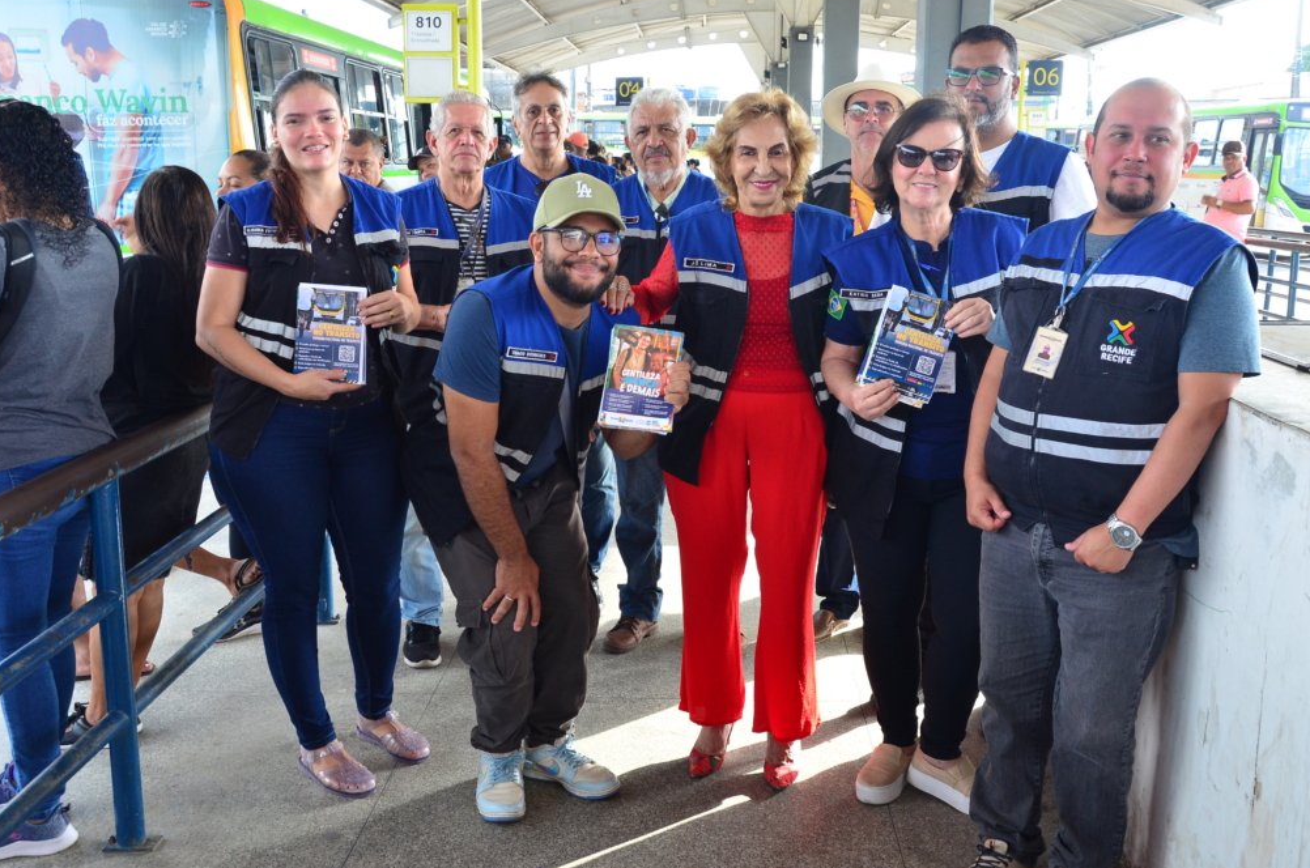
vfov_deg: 35.8
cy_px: 434
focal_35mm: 37
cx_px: 665
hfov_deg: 52.0
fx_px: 1344
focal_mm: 24
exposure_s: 1/60
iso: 500
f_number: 8
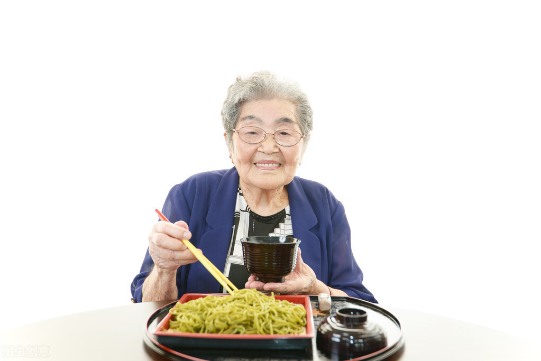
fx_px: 526
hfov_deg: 54.4
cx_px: 270
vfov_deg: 37.9
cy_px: 180
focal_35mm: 35
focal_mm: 35
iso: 100
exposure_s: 1/50
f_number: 5
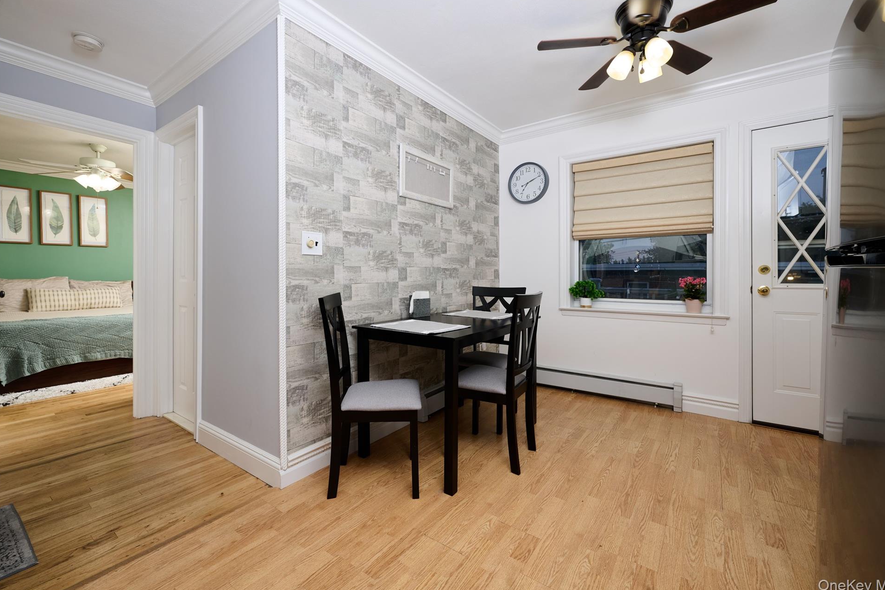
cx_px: 438
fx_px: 369
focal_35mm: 15
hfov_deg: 100.4
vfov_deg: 77.3
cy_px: 280
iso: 400
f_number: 6.3
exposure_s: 1/100
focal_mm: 14
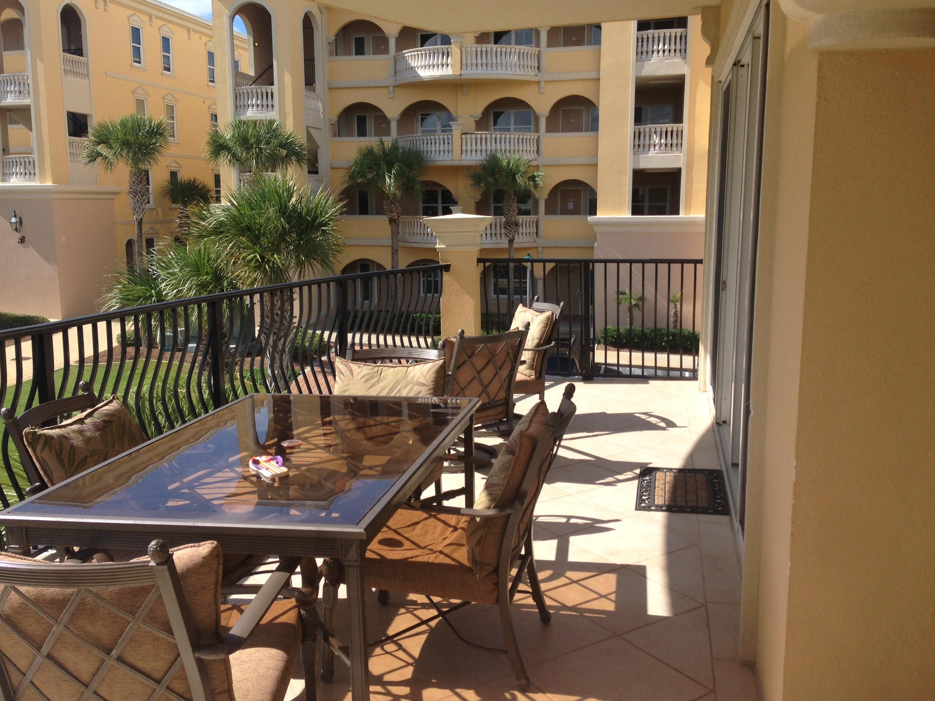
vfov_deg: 41.8
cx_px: 460
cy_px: 343
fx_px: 918
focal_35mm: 34
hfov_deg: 54.0
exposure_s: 1/1153
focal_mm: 4.12
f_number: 2.4
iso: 50
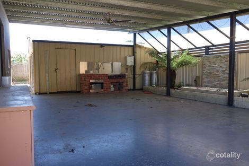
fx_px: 194
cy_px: 83
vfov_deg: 46.4
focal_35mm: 28
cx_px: 124
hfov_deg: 65.5
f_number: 4
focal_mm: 10.4
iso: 125
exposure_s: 1/100
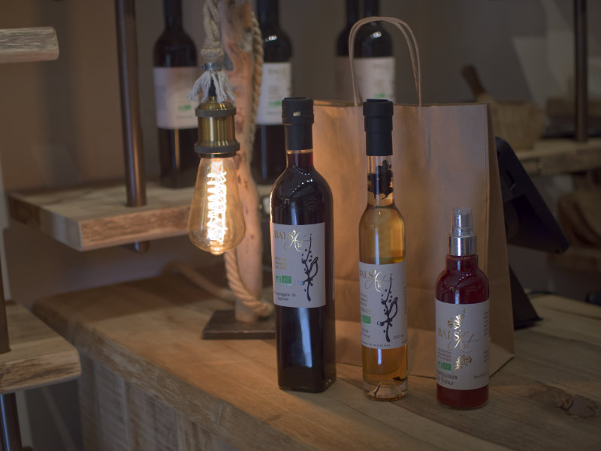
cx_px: 300
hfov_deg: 38.2
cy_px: 226
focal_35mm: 50
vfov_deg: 29.1
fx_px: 869
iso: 200
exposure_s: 1/125
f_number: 1.7
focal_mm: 25
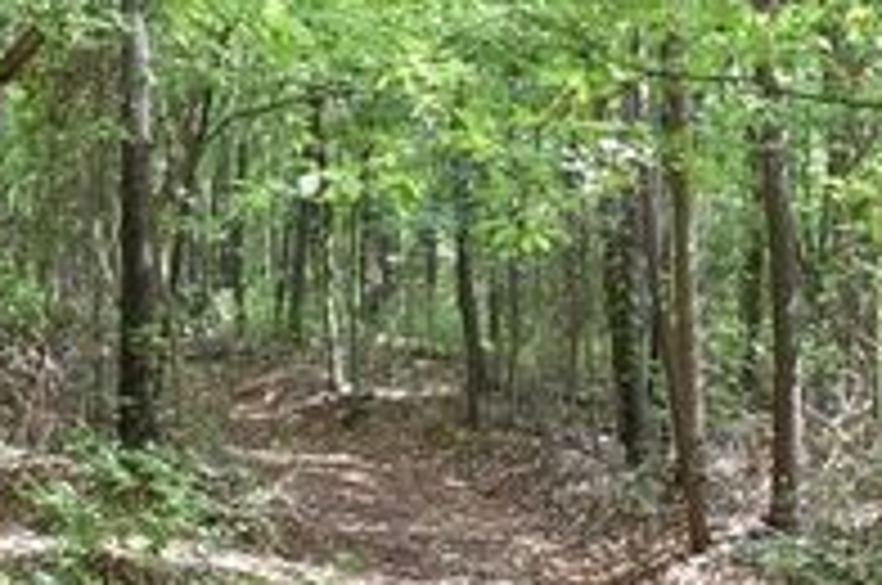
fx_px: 1688
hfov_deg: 29.3
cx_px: 482
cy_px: 457
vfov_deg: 19.5
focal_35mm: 69
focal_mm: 18
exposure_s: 1/30
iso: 1400
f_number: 16
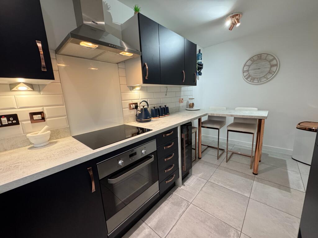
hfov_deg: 102.1
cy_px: 119
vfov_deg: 85.7
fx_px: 129
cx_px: 159
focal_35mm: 14
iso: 320
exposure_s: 1/100
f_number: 2.2
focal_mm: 2.22
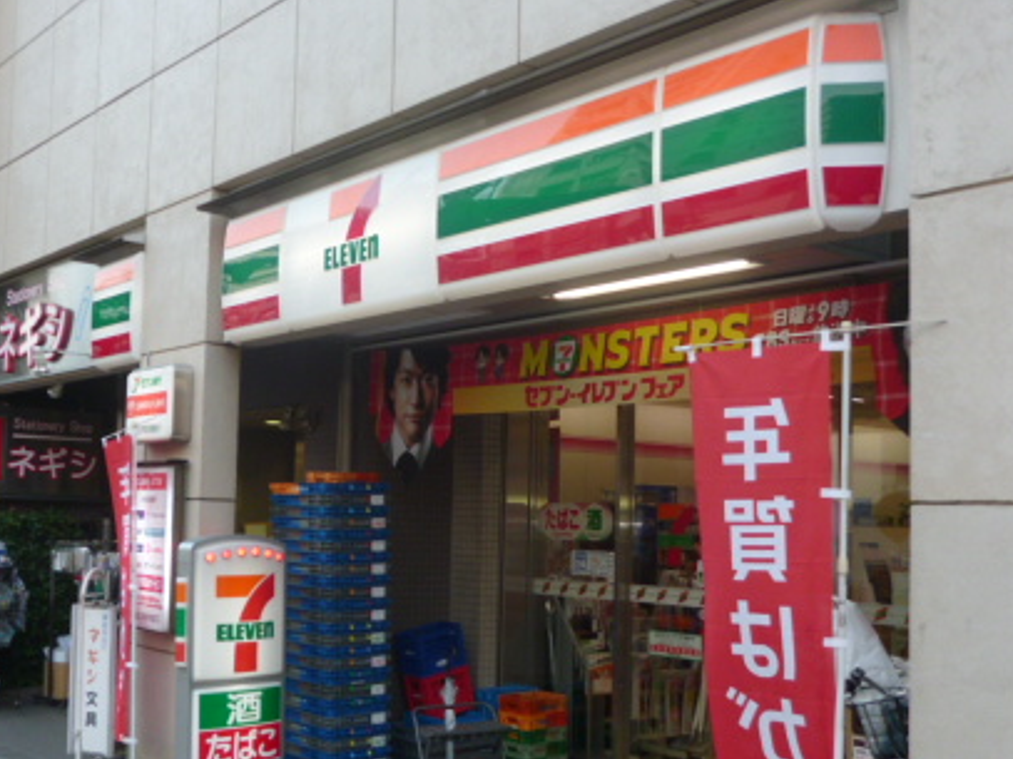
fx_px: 1287
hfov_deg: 42.6
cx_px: 366
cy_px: 423
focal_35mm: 44
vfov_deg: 32.8
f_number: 3.1
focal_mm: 5
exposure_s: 1/60
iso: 100
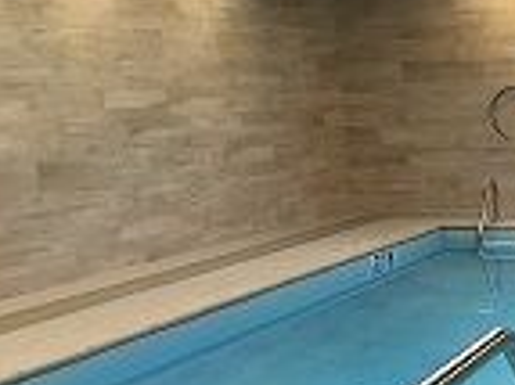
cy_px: 435
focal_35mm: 83
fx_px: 1234
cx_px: 609
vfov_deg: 17.1
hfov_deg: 21.9
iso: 40
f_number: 2.2
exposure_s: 1/40
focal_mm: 4.15
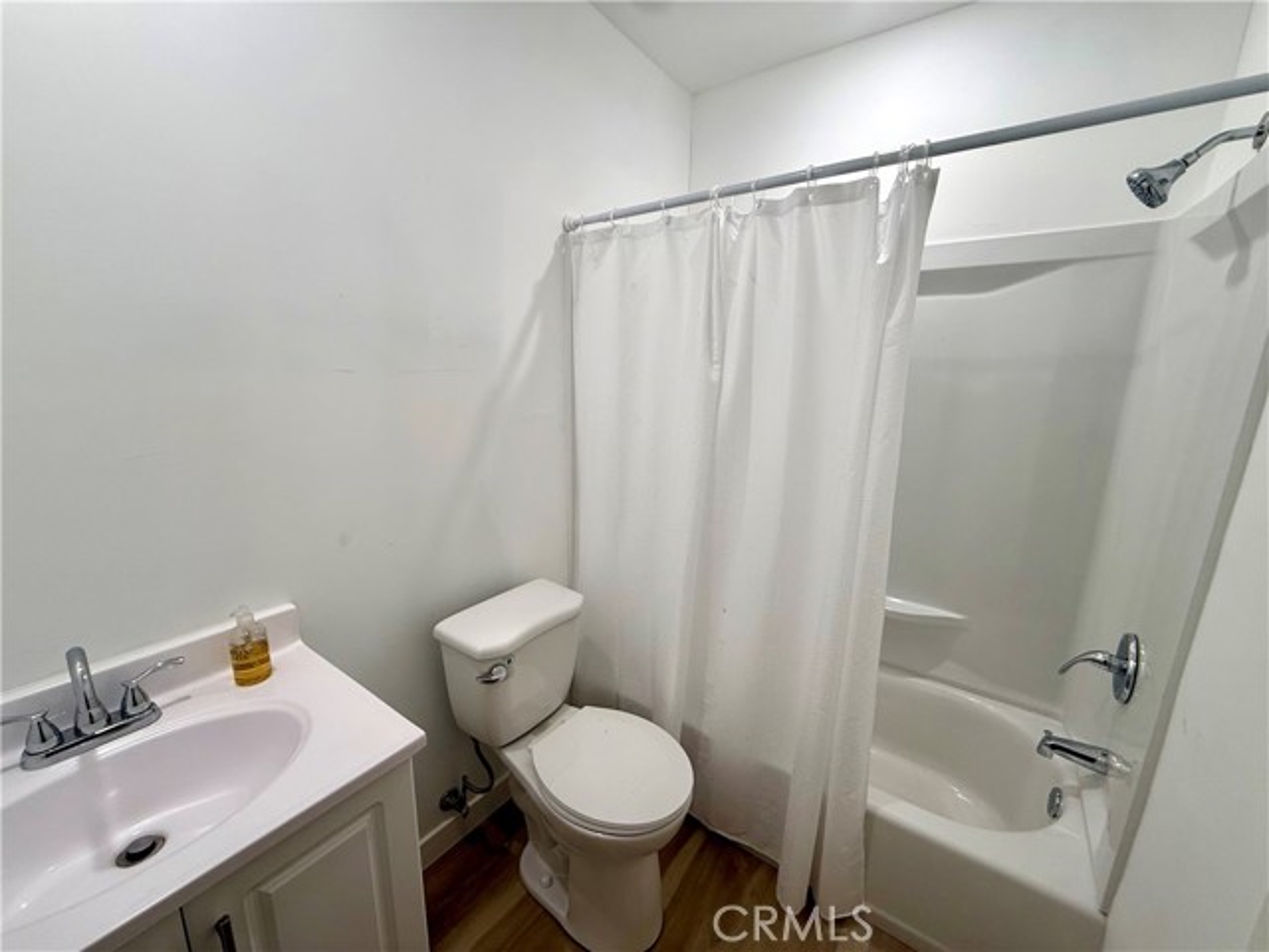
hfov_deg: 102.1
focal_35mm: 14
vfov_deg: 85.7
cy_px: 476
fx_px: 513
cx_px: 634
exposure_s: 1/120
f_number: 2.2
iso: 80
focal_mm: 2.22
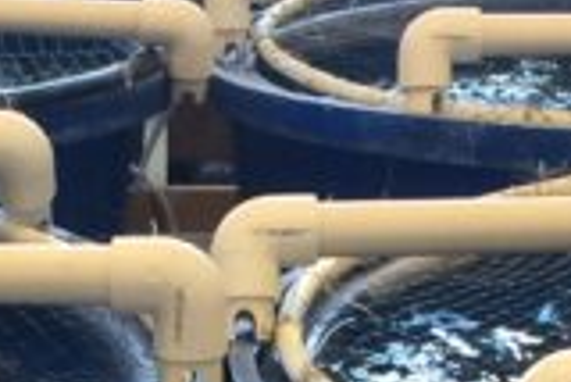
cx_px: 139
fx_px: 3064
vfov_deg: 6.8
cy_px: 825
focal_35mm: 193
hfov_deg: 10.6
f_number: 2.2
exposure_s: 1/40
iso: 40
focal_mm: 4.15
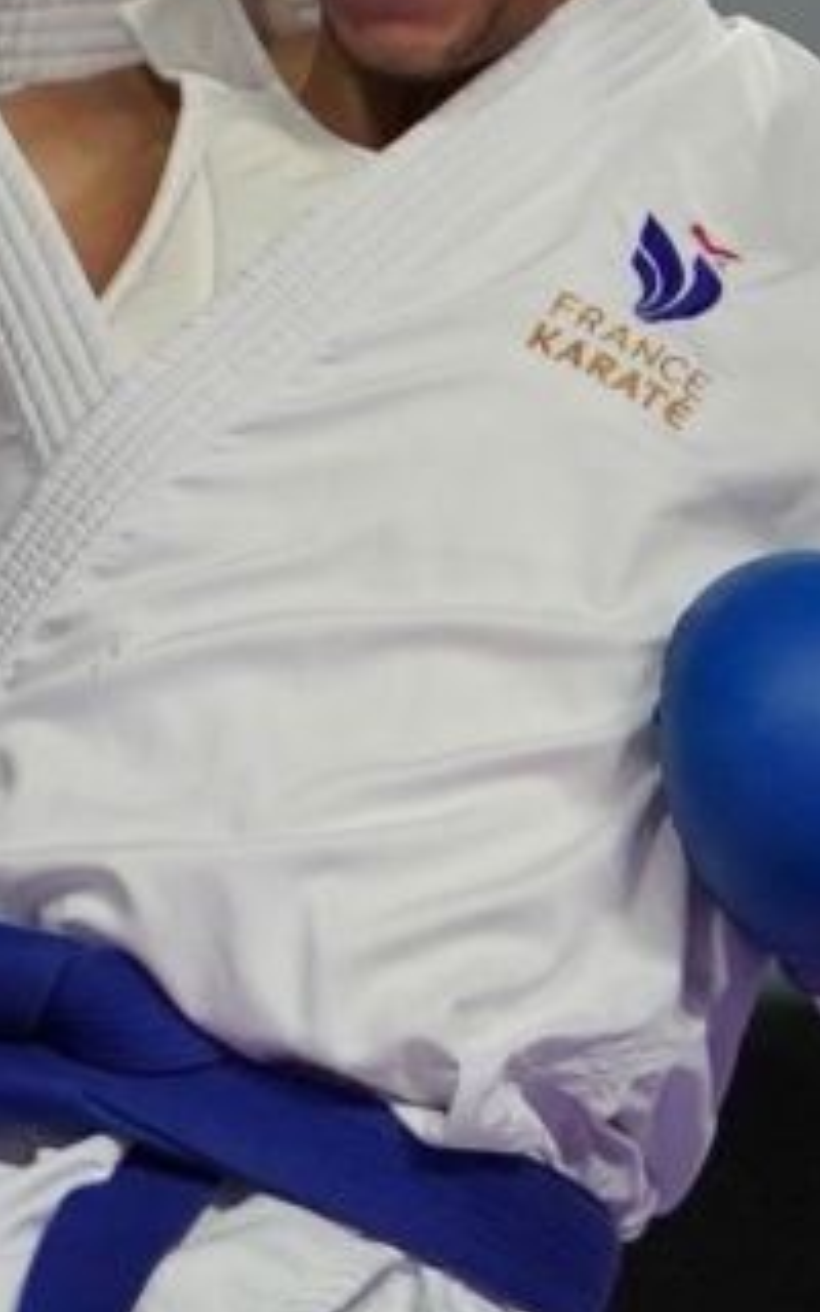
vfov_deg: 1.6
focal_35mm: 1288
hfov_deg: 1.0
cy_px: 894
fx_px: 46054
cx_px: -66
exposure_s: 1/1000
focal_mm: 150
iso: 1000
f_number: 2.8
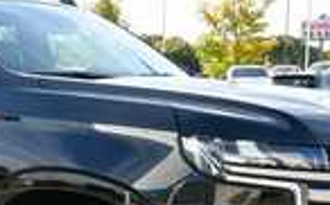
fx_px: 755
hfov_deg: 23.7
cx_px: 5
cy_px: 206
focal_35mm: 84
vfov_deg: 15.2
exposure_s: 1/250
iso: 200
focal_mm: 20
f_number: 7.1
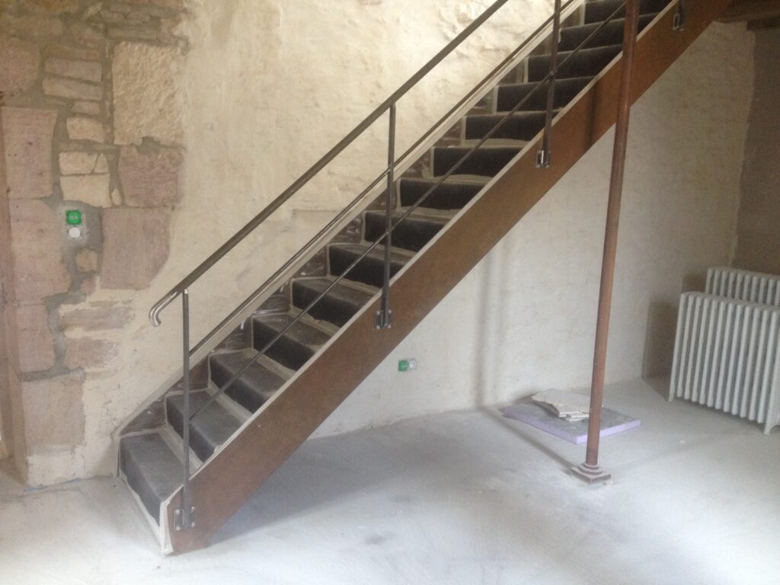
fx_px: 789
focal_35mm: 35
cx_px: 390
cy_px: 292
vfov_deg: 40.7
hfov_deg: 52.6
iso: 160
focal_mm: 4.28
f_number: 2.4
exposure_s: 1/20
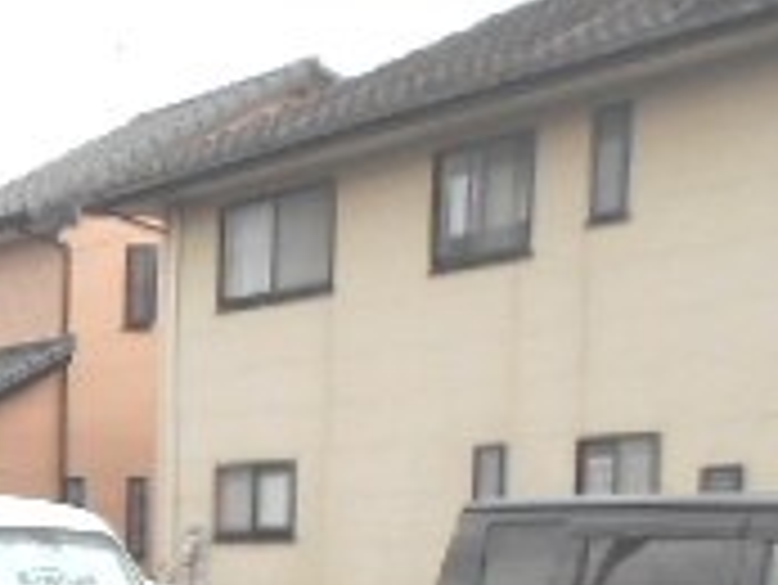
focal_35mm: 96
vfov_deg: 14.9
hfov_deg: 17.5
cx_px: -508
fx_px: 2159
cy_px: 711
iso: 80
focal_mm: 4.6
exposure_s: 1/320
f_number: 3.2
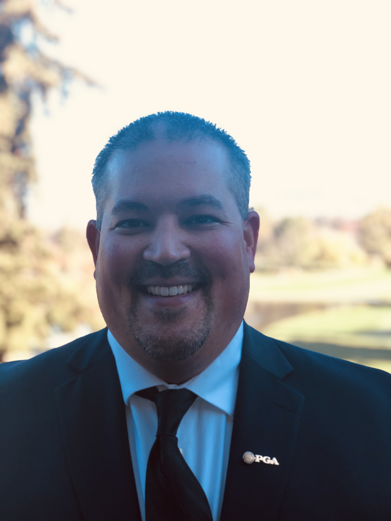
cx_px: 196
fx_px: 783
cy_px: 260
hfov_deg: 28.0
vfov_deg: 36.8
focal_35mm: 52
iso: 50
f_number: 2.4
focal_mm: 6
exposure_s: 1/313
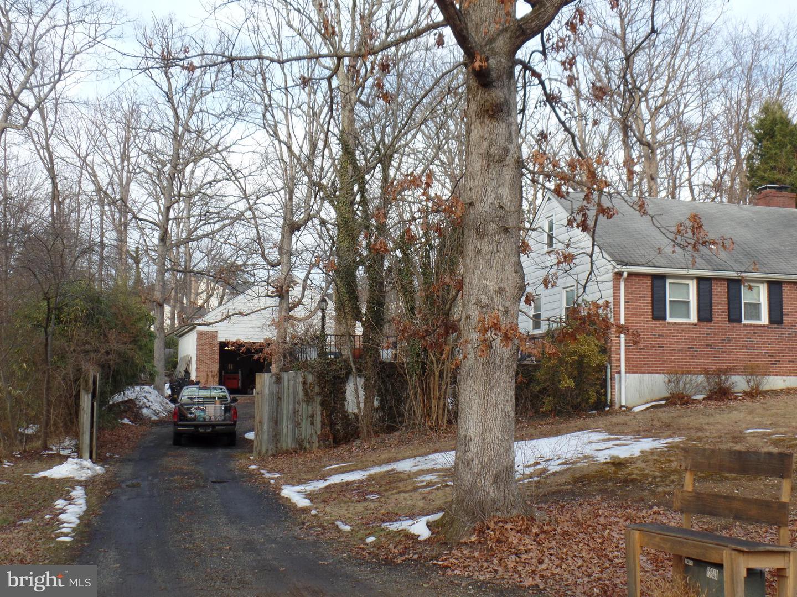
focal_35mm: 42
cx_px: 398
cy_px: 298
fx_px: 967
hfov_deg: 44.8
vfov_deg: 34.3
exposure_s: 1/125
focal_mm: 7.5
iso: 80
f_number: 3.6
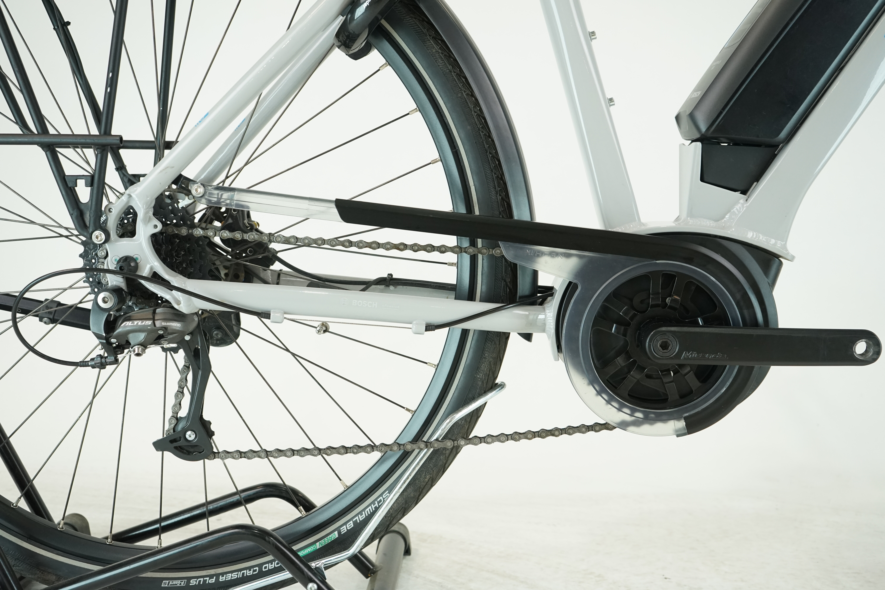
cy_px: 295
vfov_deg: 35.1
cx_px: 442
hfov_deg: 50.7
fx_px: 934
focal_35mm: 38
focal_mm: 38
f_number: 5.6
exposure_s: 1/200
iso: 1600
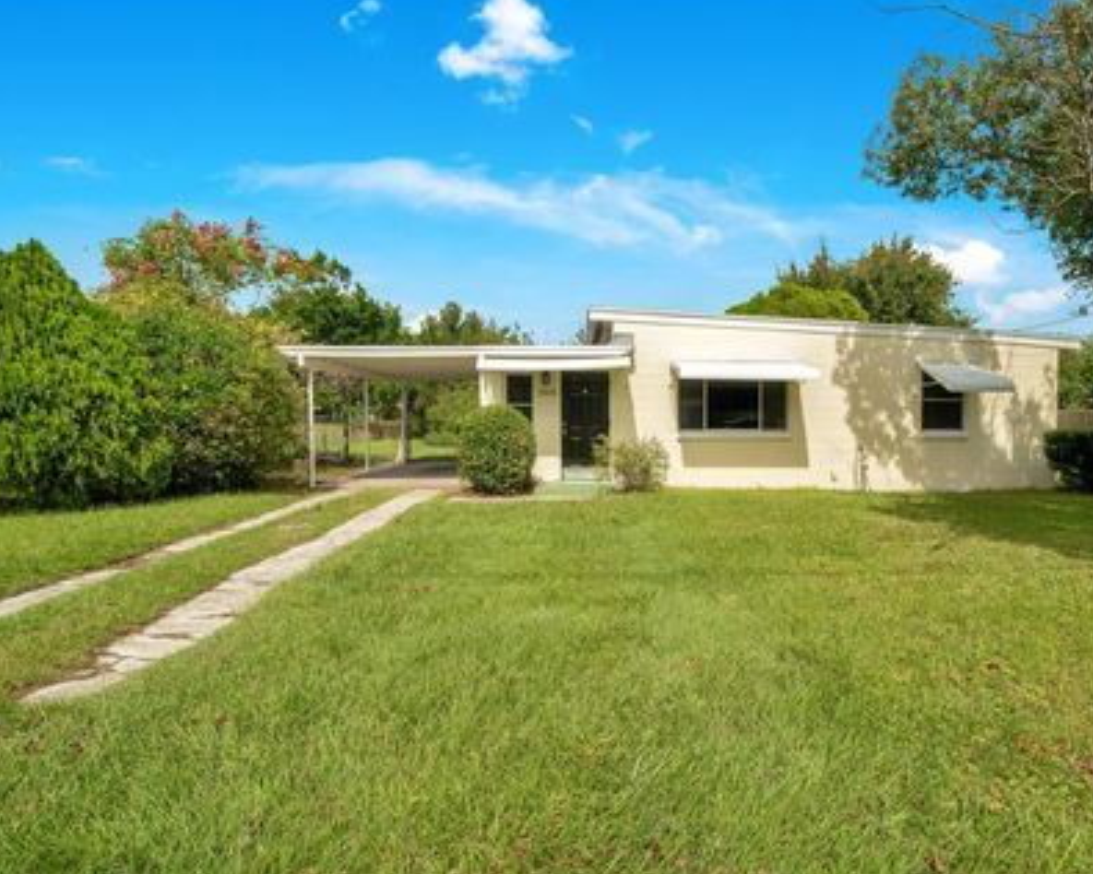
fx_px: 615
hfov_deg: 83.1
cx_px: 598
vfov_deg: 70.8
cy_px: 433
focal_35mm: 19
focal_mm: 16
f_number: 9
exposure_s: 1/125
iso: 100
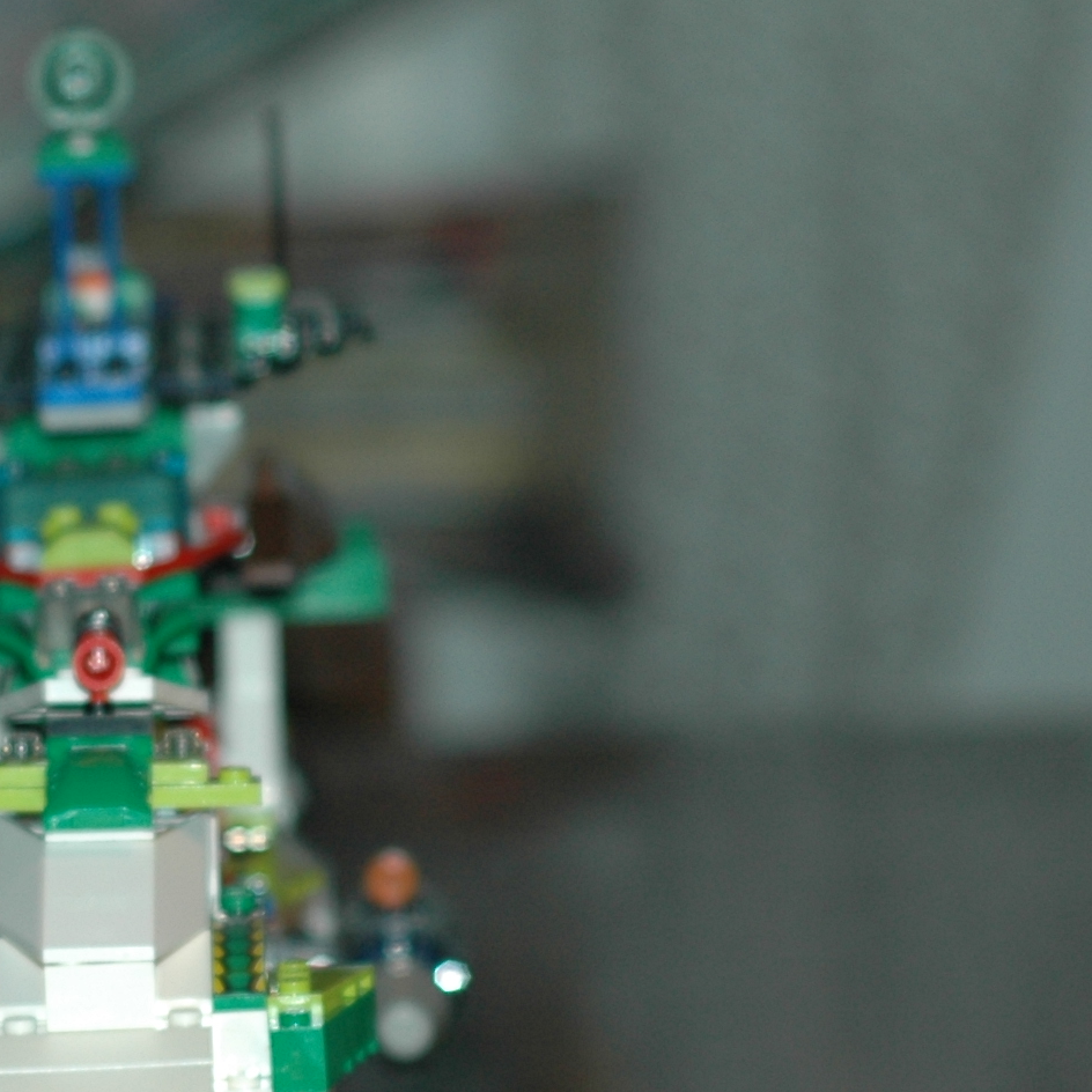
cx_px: 23
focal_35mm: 203
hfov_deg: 8.6
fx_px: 7245
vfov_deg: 8.6
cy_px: 773
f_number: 3.2
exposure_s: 1/60
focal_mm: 50
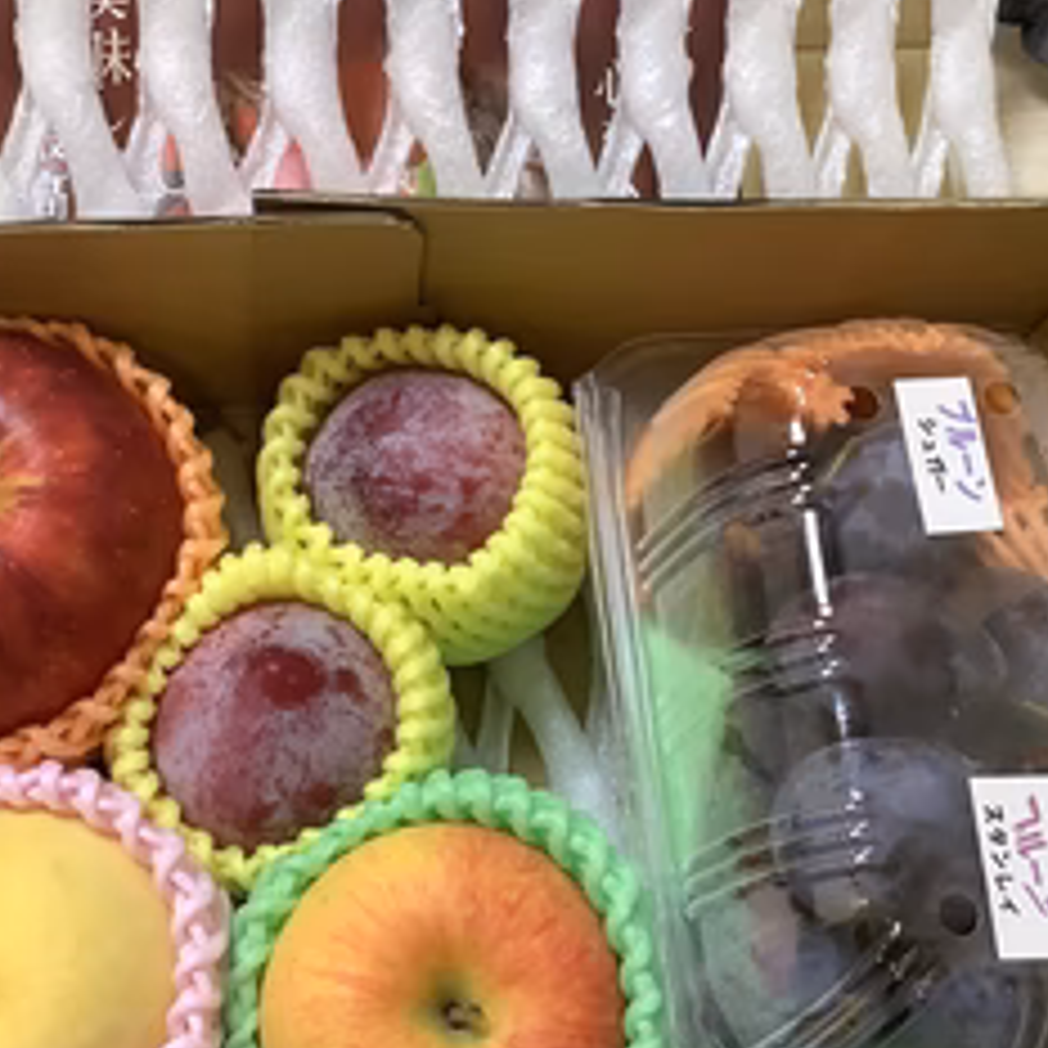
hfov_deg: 35.9
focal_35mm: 47
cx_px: 400
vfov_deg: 35.8
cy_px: 666
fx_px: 1610
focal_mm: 3.3
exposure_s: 1/60
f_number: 2.4
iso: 160
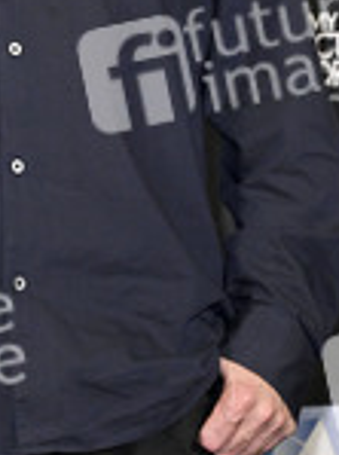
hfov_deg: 6.9
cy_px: -92
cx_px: -43
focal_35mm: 212
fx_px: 2780
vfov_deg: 9.2
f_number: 5.6
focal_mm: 82
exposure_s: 1/320
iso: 2000
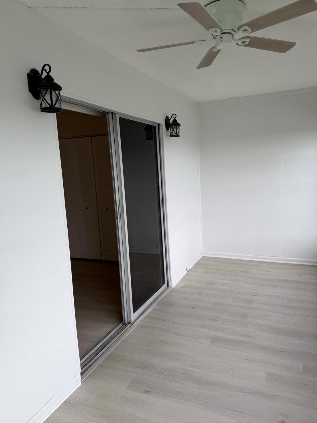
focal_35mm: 25
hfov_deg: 54.9
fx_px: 305
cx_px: 161
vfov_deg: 69.4
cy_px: 210
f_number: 1.78
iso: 80
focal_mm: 6.76
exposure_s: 1/497
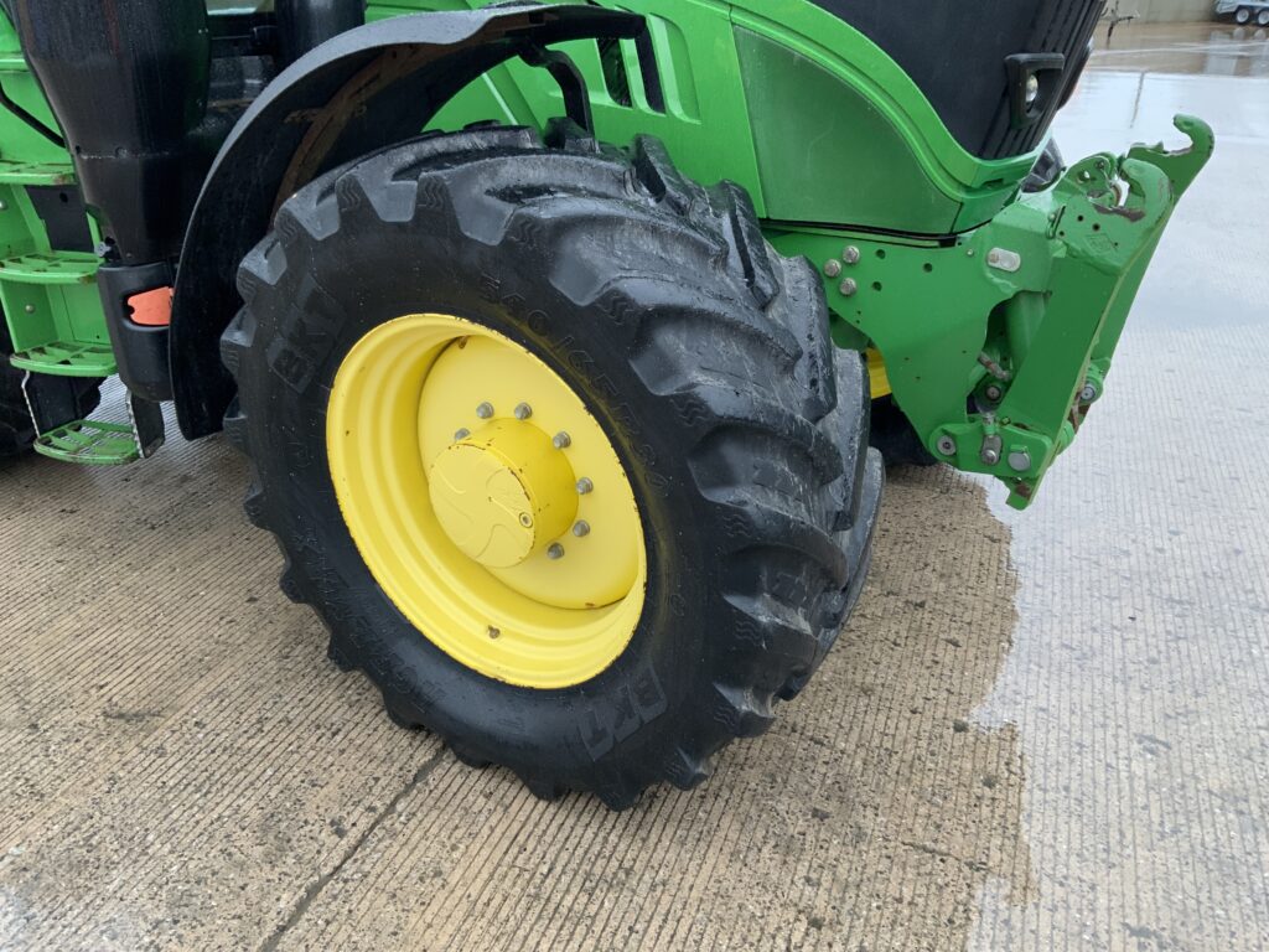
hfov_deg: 61.7
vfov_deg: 48.2
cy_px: 476
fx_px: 1063
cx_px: 634
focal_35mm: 29
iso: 64
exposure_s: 1/93
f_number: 1.8
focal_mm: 3
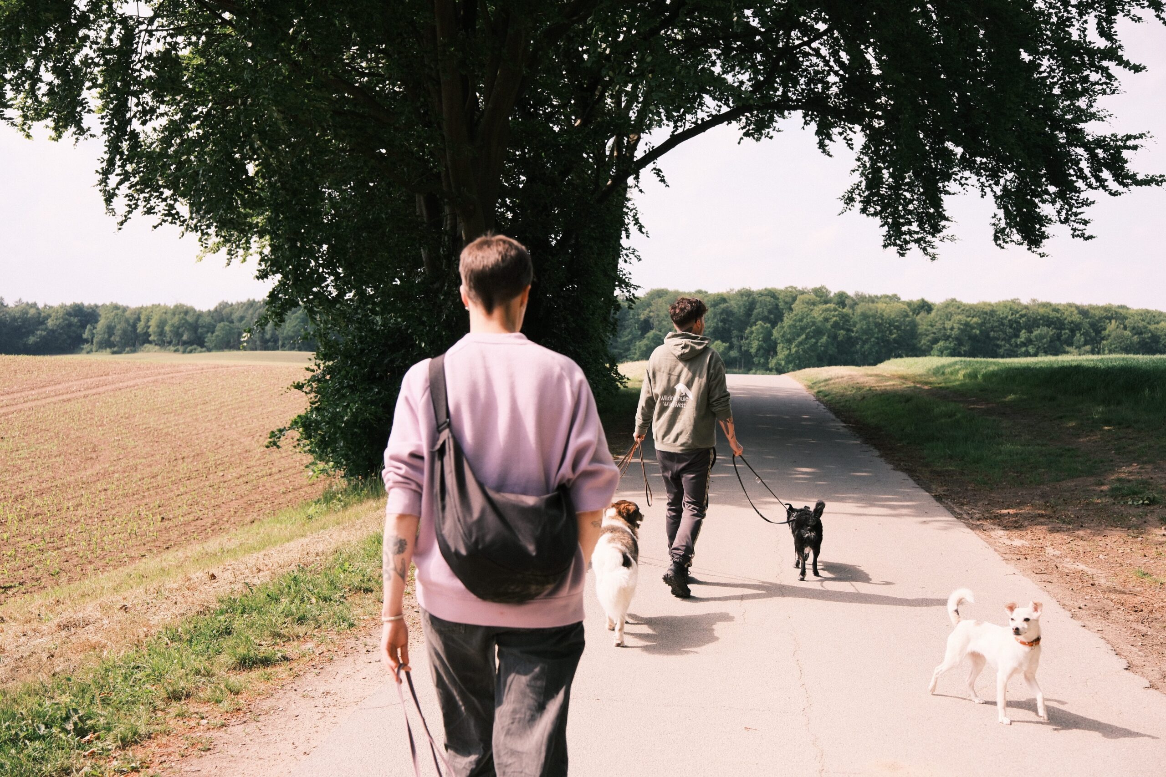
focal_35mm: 38
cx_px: 583
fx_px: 1231
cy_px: 388
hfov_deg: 50.7
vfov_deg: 35.1
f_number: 2.8
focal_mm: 25.6
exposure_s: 1/3800
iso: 640
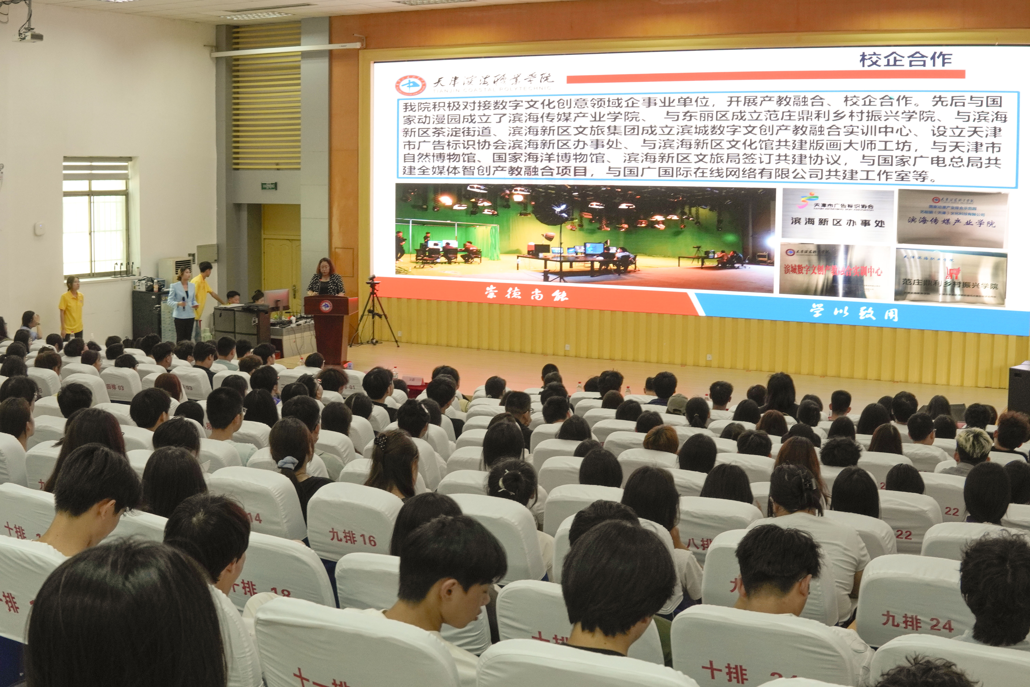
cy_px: 344
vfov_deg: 29.9
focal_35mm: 45
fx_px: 1287
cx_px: 515
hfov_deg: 43.6
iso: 1000
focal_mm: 30
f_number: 9
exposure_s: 1/30
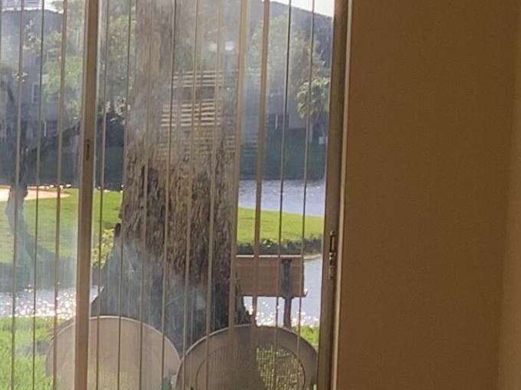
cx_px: -544
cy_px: 464
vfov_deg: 11.0
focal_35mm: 132
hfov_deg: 12.9
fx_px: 1987
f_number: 2.4
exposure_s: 1/186
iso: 25
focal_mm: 3.3
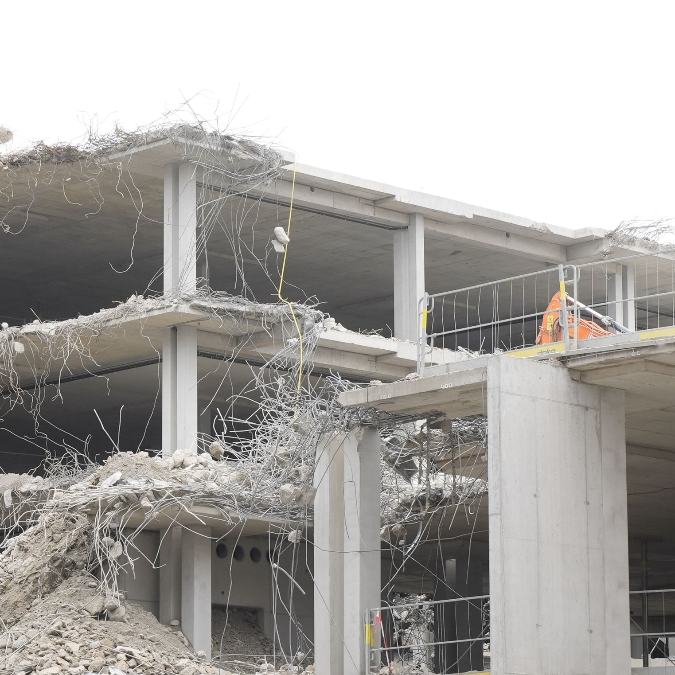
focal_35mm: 125
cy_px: 440
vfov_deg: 13.9
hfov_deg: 13.9
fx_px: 2758
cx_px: 256
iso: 800
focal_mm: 56
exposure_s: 1/250
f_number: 8
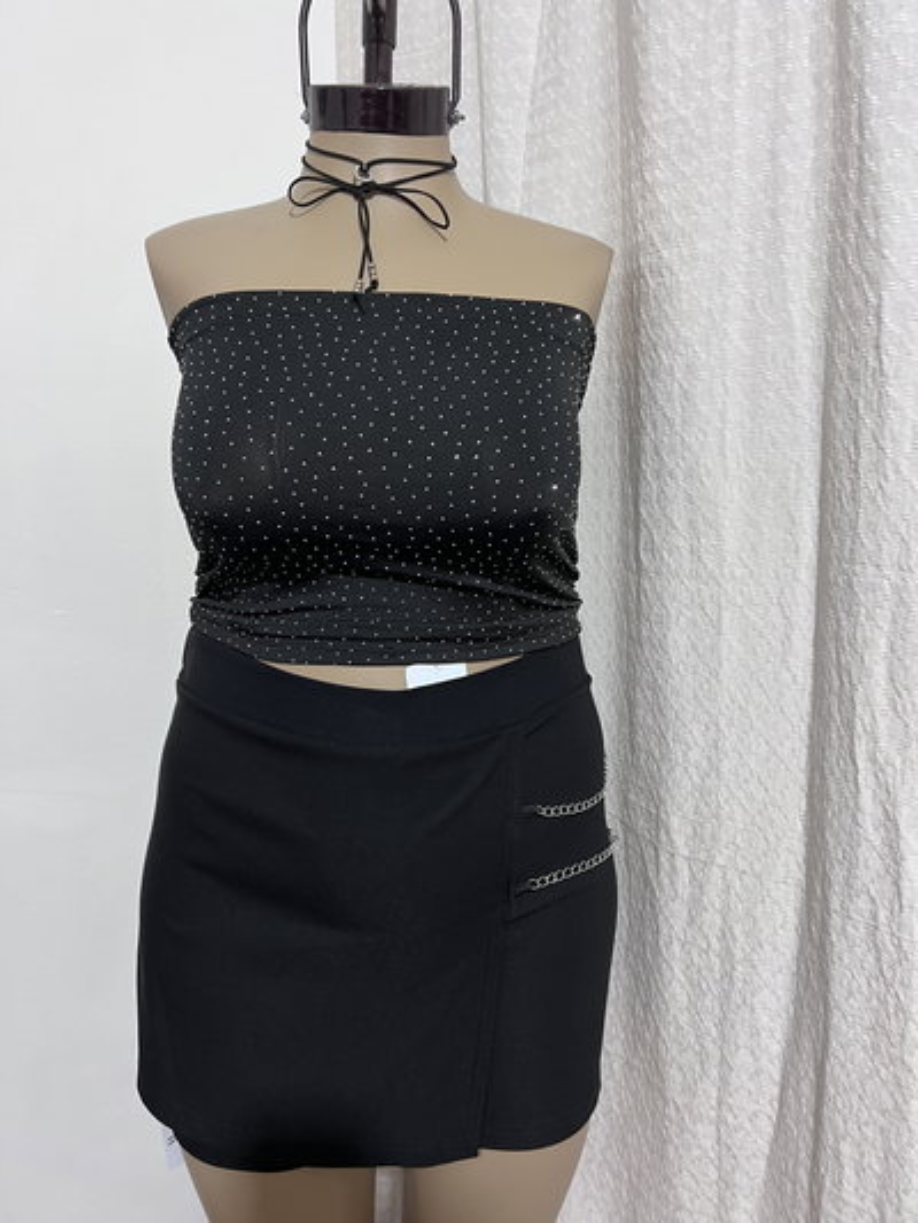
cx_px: 459
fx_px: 919
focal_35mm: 26
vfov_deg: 67.3
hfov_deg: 53.1
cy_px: 612
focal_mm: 5.7
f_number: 1.5
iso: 200
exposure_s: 1/50
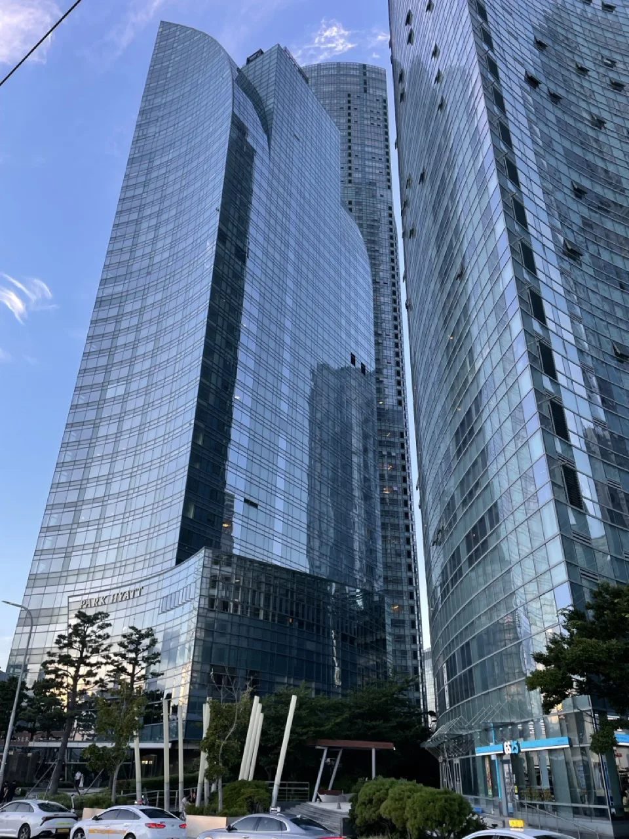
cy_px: 420
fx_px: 630
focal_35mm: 26
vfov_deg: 67.3
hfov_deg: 53.1
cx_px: 314
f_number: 1.6
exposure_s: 1/121
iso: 32
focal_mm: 4.2
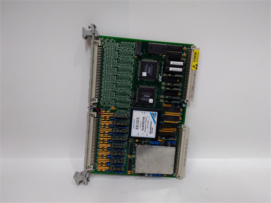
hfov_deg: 65.3
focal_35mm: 27
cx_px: 136
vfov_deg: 51.4
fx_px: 211
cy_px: 102
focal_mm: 3.79
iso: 294
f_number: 2
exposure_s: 1/33
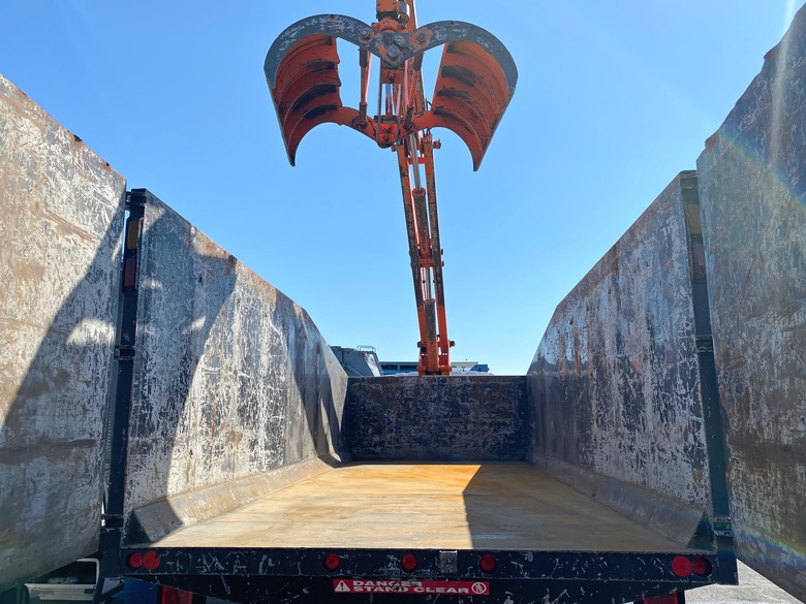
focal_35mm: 26
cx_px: 403
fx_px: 605
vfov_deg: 53.1
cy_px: 302
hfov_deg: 67.3
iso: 32
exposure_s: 1/3610
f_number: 1.8
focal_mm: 4.25
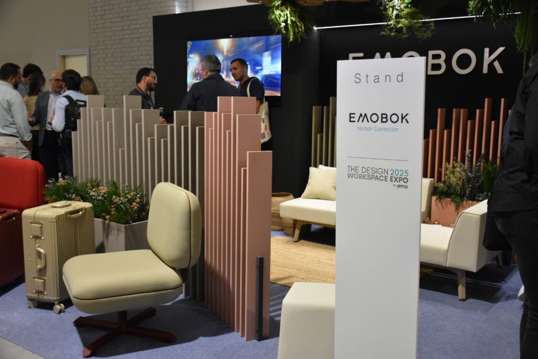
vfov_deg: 36.9
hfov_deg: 53.1
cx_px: 269
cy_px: 180
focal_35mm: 36
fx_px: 538
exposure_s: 1/60
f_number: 4
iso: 1600
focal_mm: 24
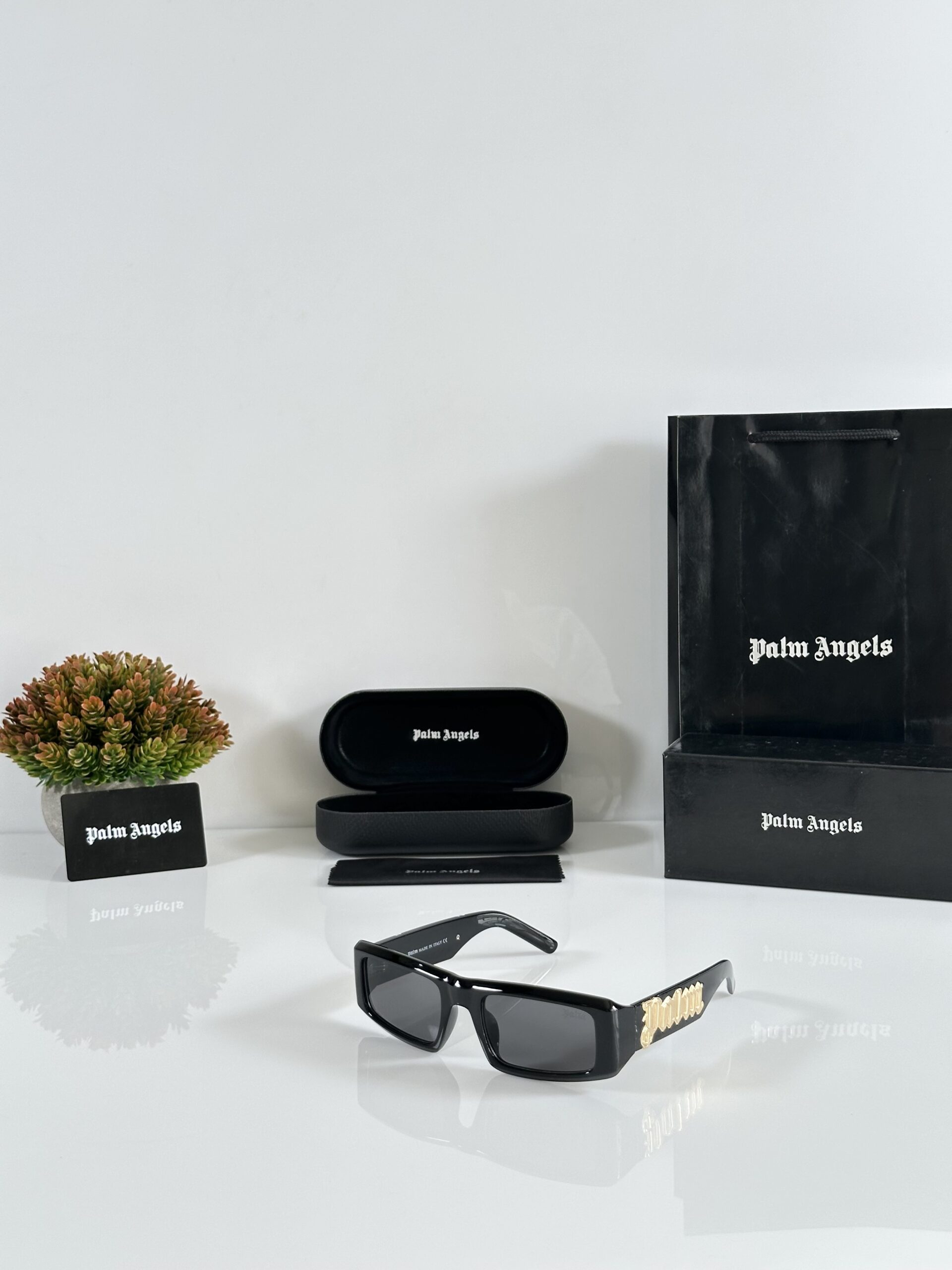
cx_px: 476
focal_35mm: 48
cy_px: 635
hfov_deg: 30.3
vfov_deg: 39.7
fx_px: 1760
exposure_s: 1/121
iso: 80
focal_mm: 6.86
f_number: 1.78
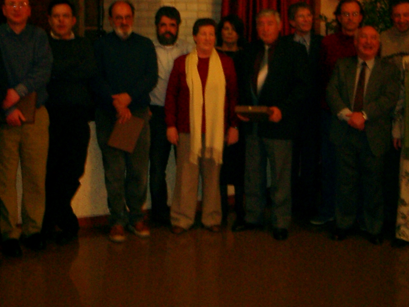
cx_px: 184
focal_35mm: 62
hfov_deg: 31.2
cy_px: 67
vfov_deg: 23.4
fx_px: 733
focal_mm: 7.5
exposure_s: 1/30
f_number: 3.2
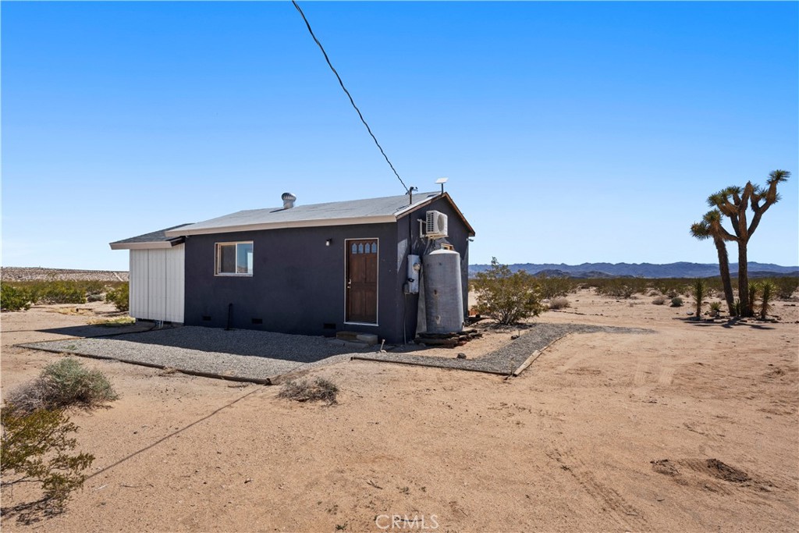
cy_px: 266
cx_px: 400
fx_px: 422
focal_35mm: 19
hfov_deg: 86.9
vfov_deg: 64.6
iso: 400
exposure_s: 1/320
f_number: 11
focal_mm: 19
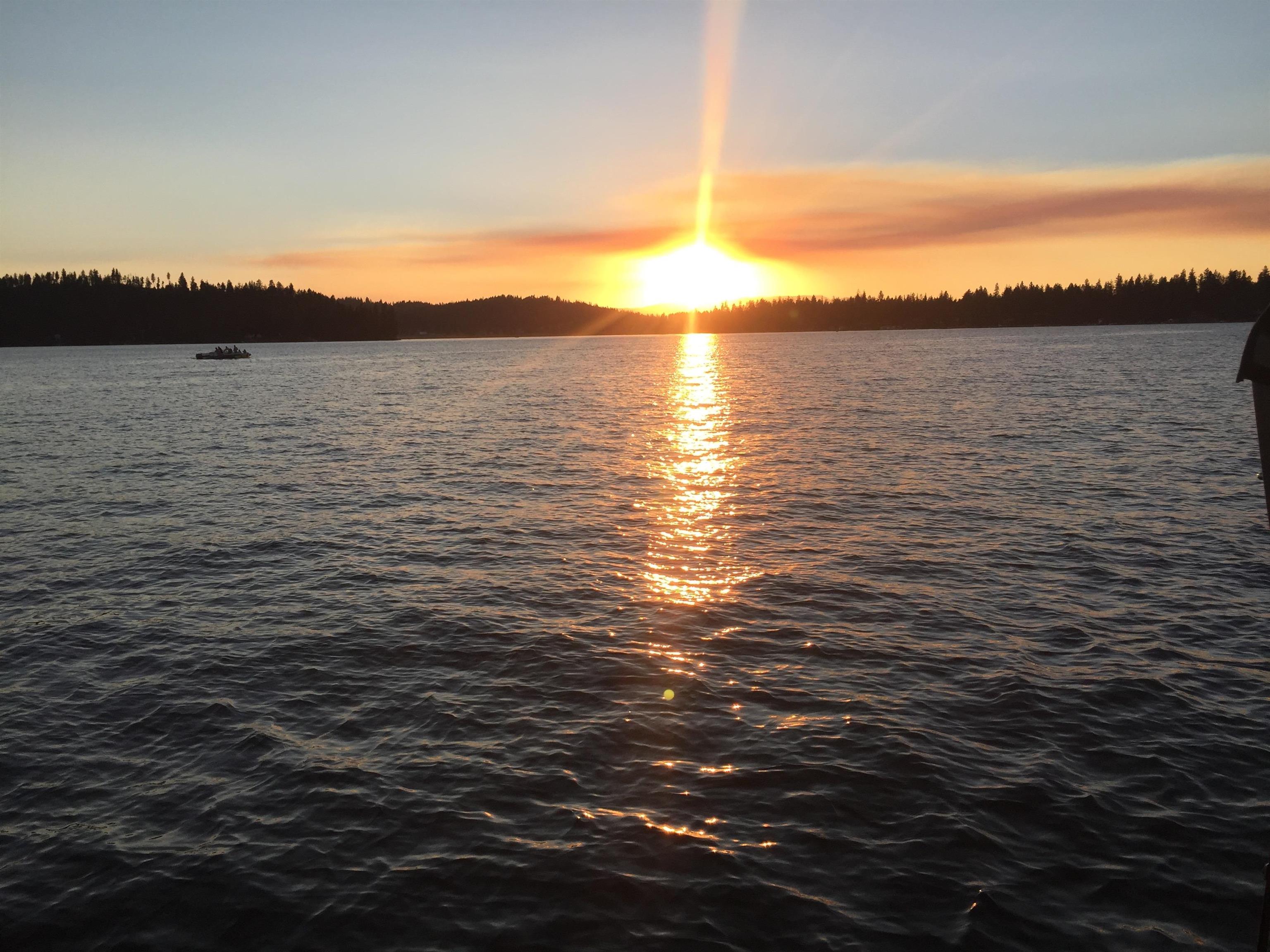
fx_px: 1064
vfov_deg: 48.2
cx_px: 635
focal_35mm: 29
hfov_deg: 61.7
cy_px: 476
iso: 32
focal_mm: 4.15
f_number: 2.2
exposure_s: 1/1319
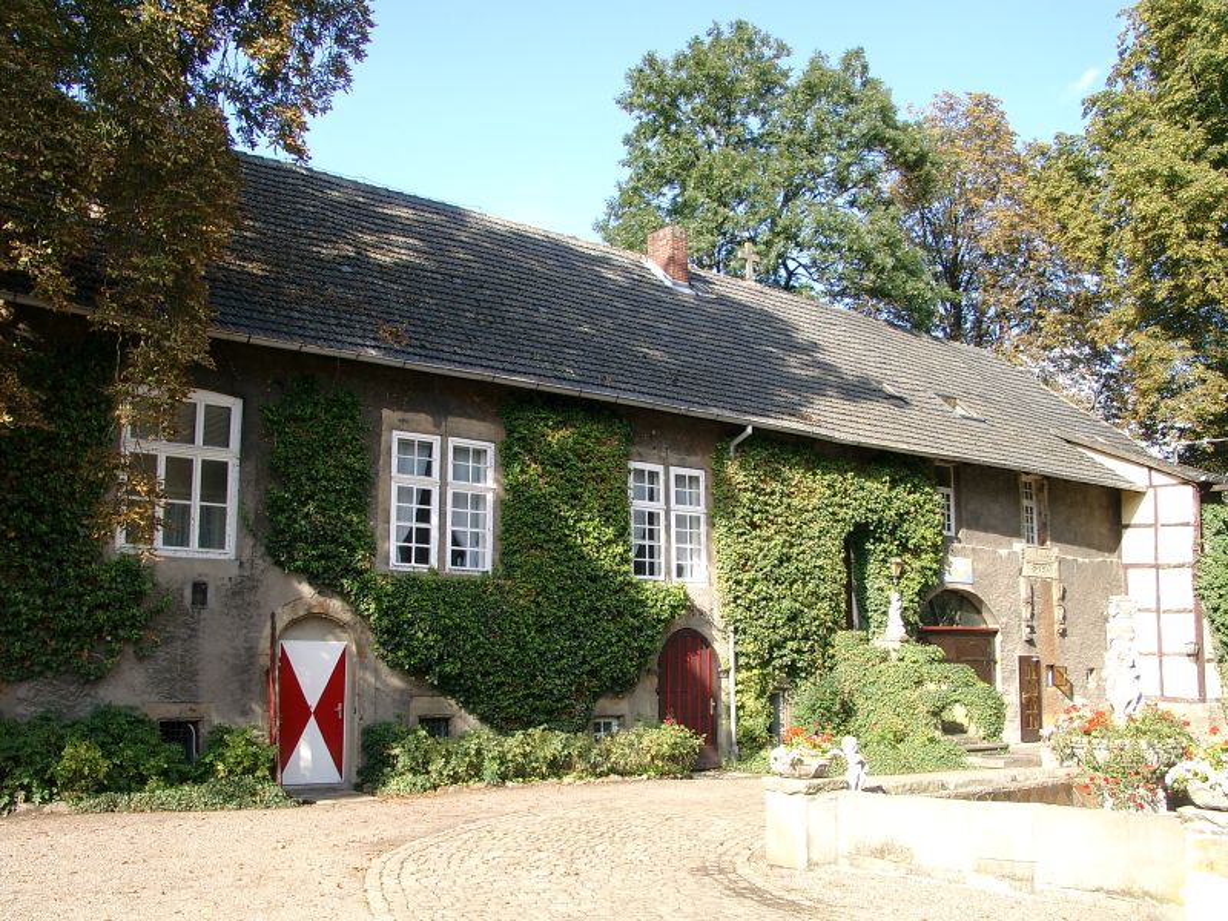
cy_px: 460
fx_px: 1206
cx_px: 614
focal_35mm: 34
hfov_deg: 54.0
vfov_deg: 41.8
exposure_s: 1/211
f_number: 4
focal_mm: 7.13
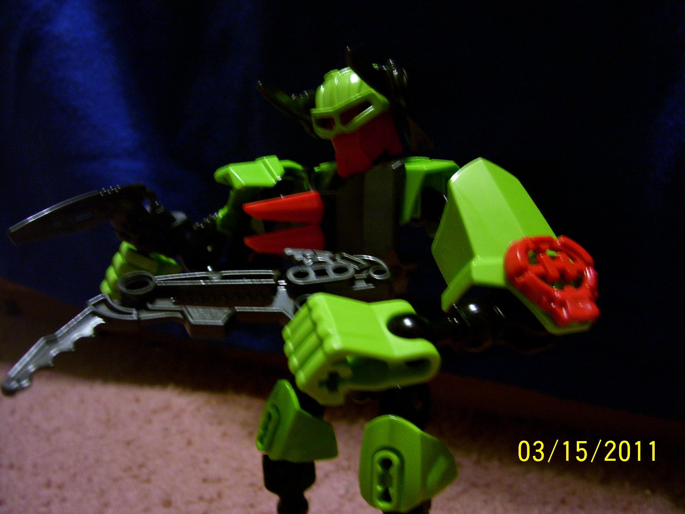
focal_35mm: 34
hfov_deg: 54.0
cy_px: 257
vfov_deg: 41.8
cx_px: 342
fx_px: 673
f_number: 2.7
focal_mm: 5.6
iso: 160
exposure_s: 1/8
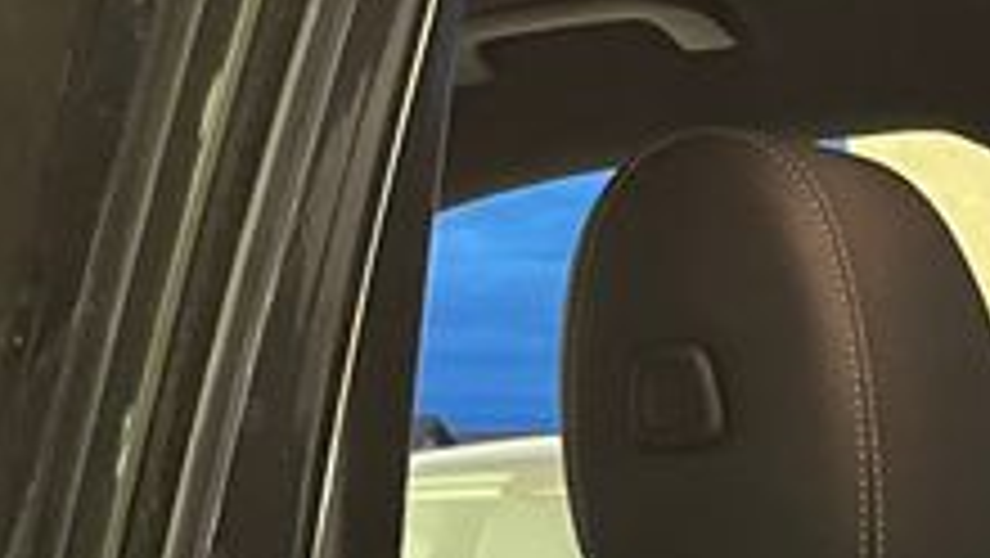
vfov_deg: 8.3
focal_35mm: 132
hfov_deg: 14.9
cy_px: 1454
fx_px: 3467
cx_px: 1575
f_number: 1.6
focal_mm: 5.1
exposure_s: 1/30
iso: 800
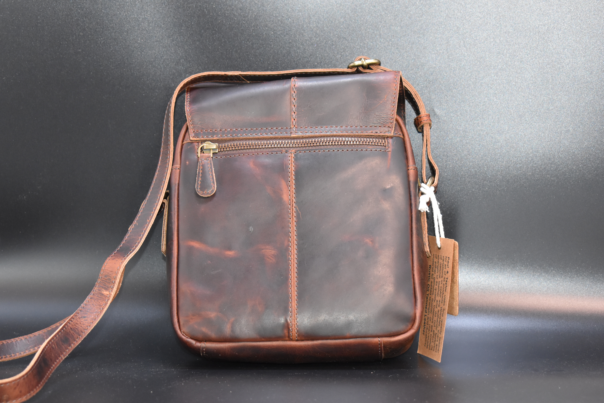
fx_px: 1208
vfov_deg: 18.9
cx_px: 302
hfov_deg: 28.1
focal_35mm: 72
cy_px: 202
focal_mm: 48
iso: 1800
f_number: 5.3
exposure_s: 1/60
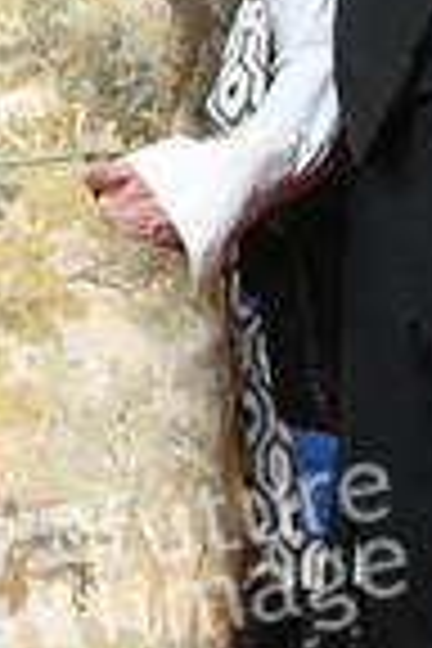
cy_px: -104
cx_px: 306
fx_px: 4104
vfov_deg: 8.9
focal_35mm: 228
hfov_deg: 6.0
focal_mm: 82
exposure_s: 1/200
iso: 5000
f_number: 5.6
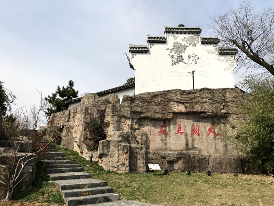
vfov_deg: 49.7
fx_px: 222
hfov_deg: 63.4
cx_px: 137
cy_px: 103
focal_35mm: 28
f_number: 1.8
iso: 20
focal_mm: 3.99
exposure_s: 1/3690
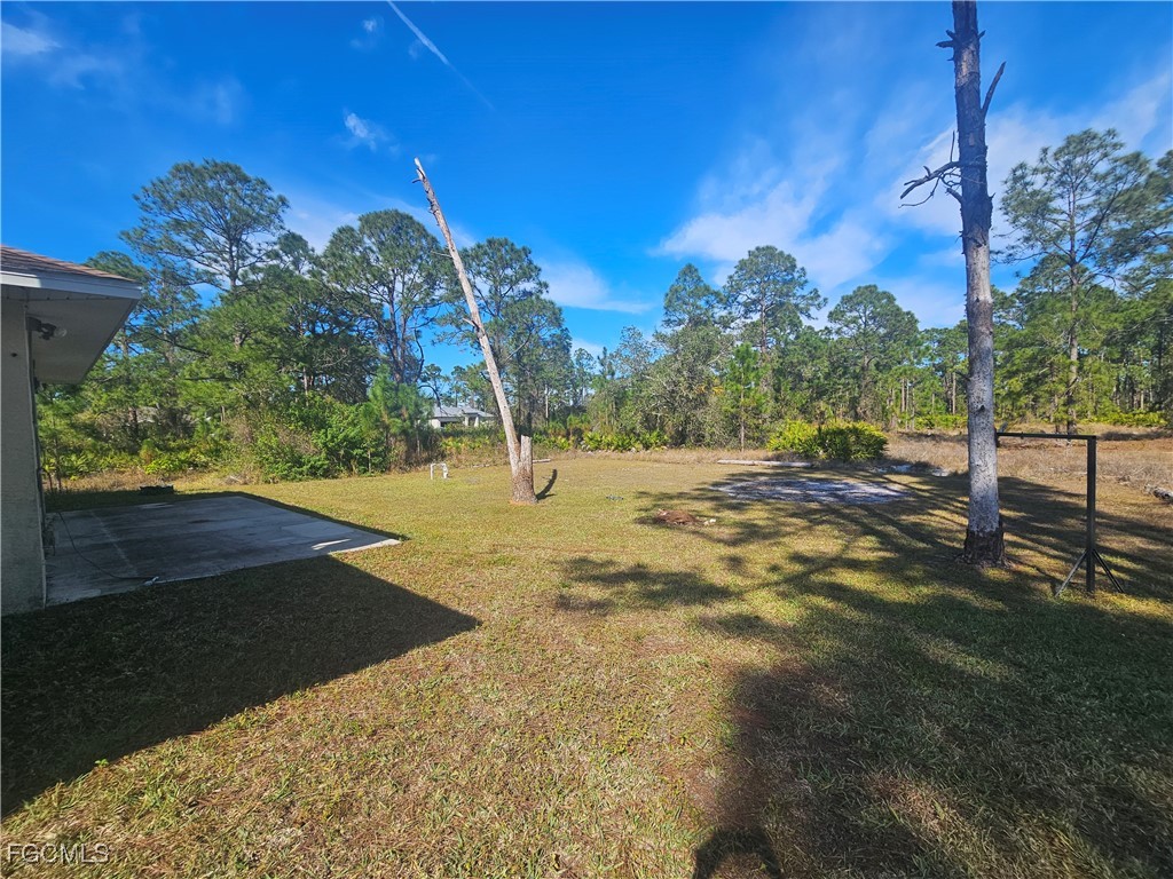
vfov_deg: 89.9
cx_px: 586
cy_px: 440
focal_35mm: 13
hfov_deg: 106.2
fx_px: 441
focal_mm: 2.2
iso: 50
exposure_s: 1/1775
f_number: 2.2
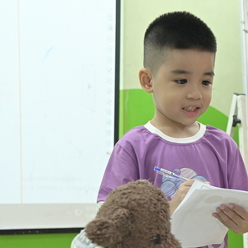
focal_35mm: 80
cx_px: 262
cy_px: 209
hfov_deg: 20.8
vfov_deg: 21.3
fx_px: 648
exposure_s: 1/125
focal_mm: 35
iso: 1250
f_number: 3.5
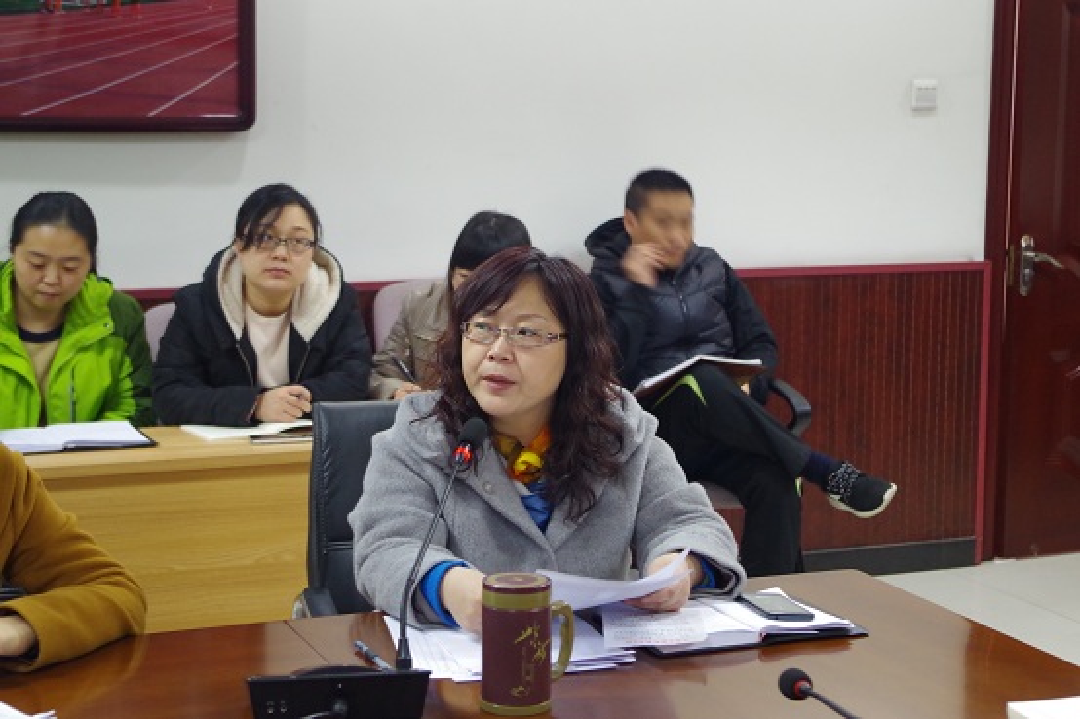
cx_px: 540
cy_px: 360
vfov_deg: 18.9
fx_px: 2159
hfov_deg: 28.1
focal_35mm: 72
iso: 1600
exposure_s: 1/13
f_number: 5.6
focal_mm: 47.5
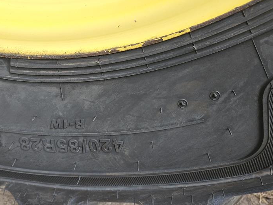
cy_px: 104
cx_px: 106
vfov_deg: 41.8
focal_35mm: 34
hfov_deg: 53.5
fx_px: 268
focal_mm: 5.4
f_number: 1.8
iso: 32
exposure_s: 1/180
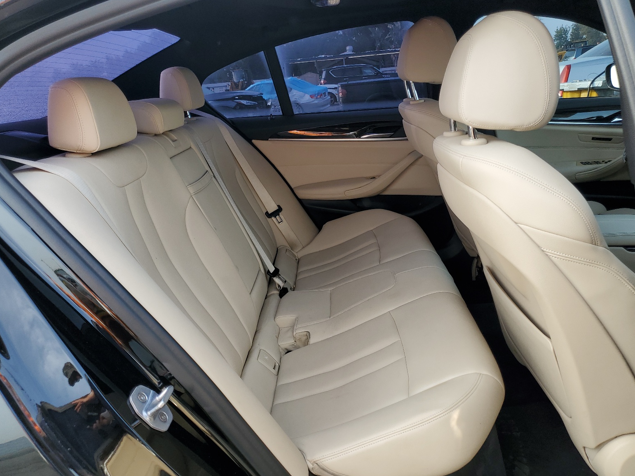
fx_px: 495
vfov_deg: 51.4
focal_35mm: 27
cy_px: 232
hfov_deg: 65.3
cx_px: 315
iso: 50
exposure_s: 1/250
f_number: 1.5
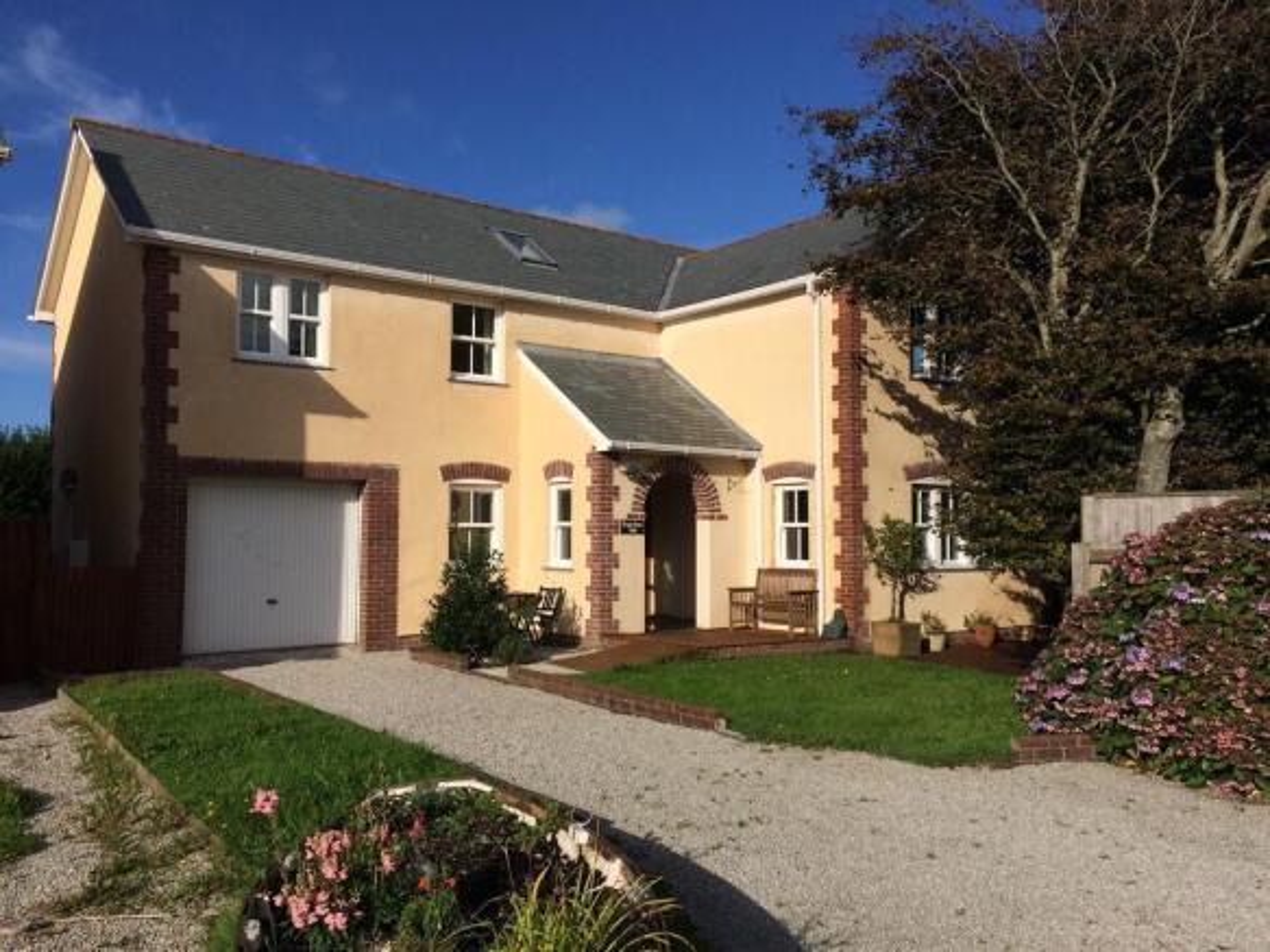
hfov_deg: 61.7
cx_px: 635
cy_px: 476
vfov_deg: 48.2
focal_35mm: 29
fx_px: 1064
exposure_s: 1/4115
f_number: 2.2
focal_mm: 4.15
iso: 32
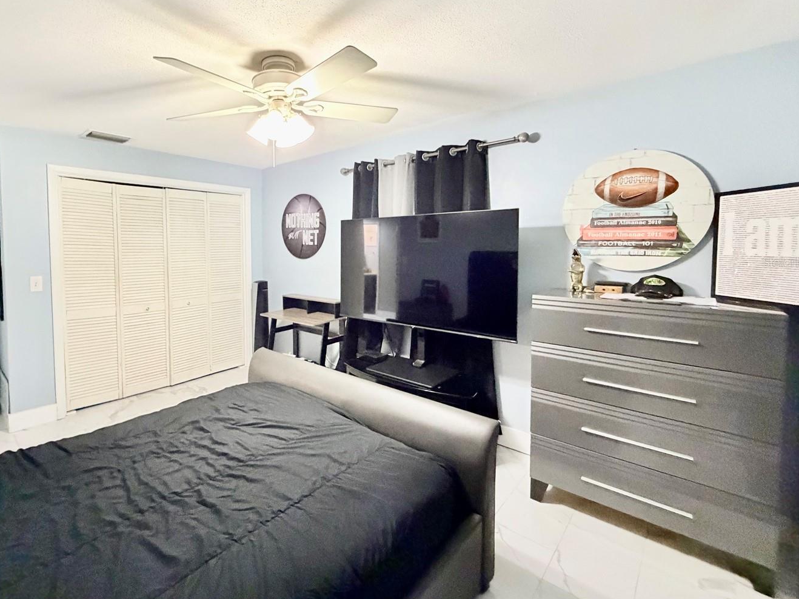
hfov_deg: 90.3
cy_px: 262
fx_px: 392
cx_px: 335
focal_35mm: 17
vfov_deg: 74.4
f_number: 2.2
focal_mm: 2.22
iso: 800
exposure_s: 1/60
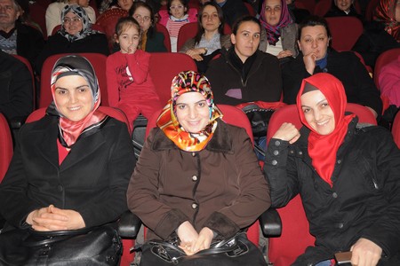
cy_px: 133
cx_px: 200
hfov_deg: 46.4
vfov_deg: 31.9
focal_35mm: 42
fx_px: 467
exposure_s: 1/60
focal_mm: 28
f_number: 4
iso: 400
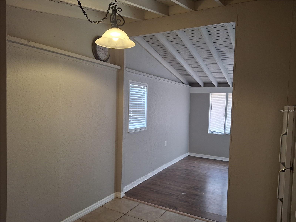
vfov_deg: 54.9
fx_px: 214
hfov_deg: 69.4
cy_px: 111
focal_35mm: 25
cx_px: 148
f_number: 1.8
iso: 160
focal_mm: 4.69
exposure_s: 1/120
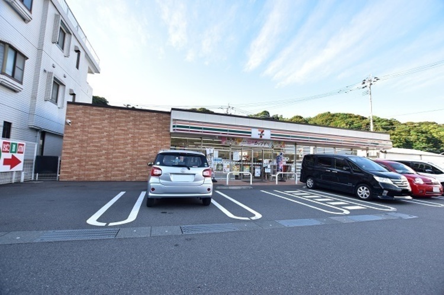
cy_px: 148
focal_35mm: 15
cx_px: 222
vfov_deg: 77.2
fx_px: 185
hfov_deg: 100.4
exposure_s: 1/320
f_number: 4.5
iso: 160
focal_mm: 10
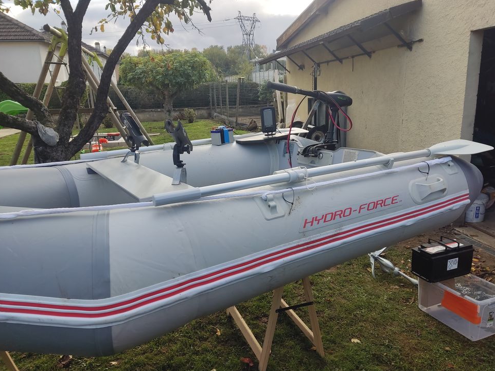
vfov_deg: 53.0
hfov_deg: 67.3
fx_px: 372
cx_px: 253
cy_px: 183
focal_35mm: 26
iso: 50
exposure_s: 1/916
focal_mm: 4.71
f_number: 1.79
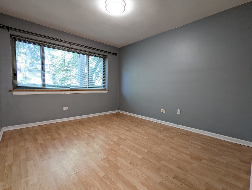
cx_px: 126
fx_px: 117
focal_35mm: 16
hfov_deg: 94.4
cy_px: 95
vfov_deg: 78.3
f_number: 2.2
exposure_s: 1/60
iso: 427
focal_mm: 2.35
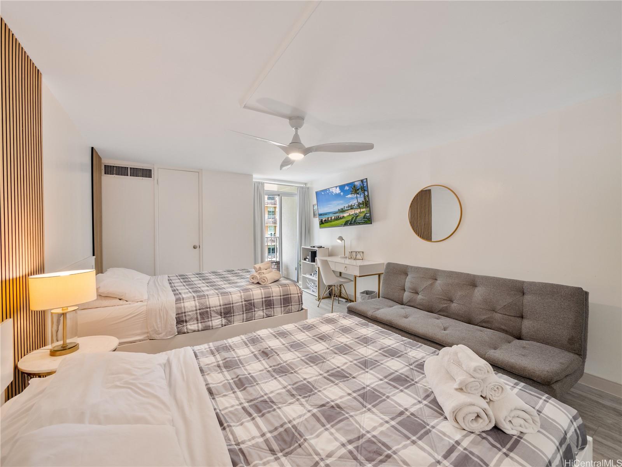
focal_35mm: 14
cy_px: 234
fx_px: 252
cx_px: 311
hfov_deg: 102.1
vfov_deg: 85.7
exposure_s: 1/640
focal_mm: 7
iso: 640
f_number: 4
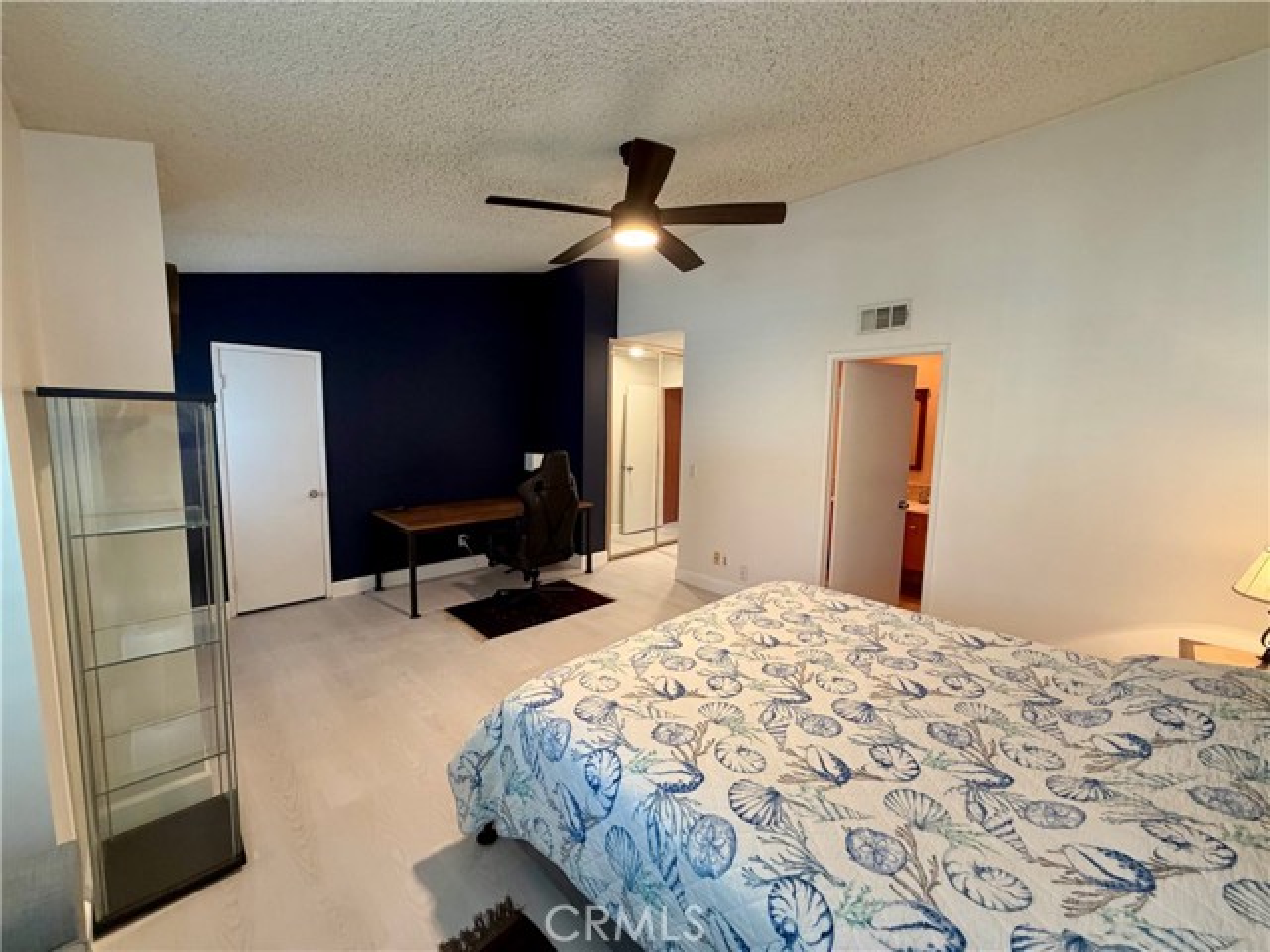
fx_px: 514
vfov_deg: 85.7
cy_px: 476
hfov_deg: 102.1
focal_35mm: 14
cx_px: 635
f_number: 2.2
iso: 320
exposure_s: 1/60
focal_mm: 2.22
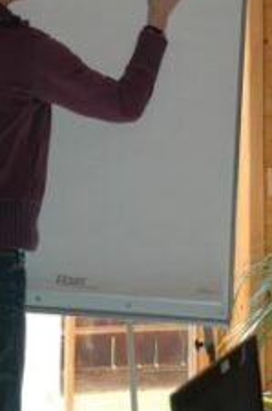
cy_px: 42
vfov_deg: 14.1
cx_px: 87
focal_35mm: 144
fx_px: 1640
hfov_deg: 9.5
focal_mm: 45
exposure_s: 1/80
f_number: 4.8
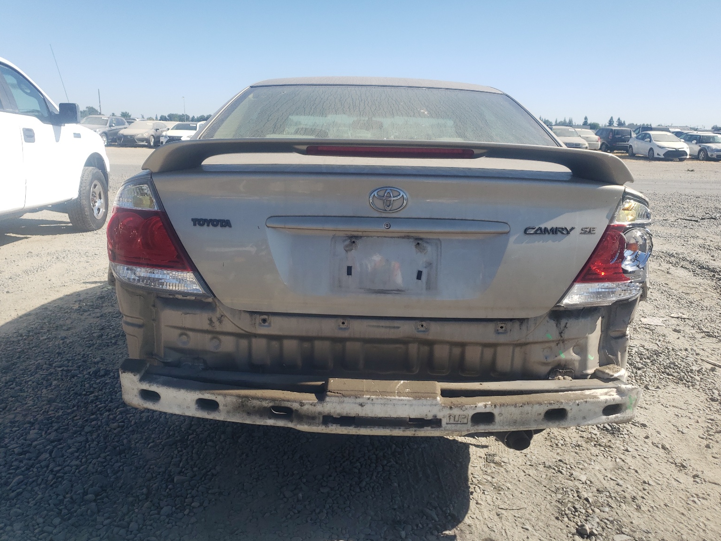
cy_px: 268
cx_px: 364
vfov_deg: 51.4
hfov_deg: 65.3
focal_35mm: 27
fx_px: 562
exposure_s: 1/2000
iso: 50
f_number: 1.5
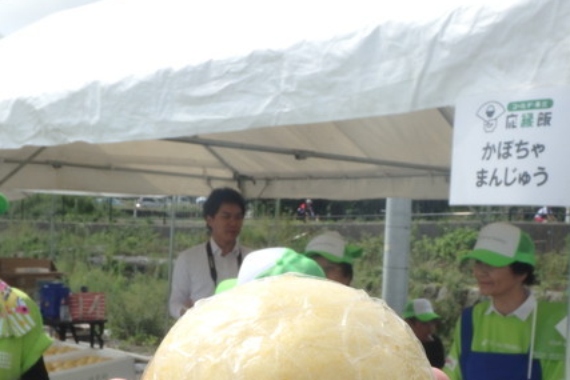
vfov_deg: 25.2
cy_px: 293
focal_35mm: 53
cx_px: 318
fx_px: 839
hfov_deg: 37.5
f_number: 8.1
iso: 125
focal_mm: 6
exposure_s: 1/320
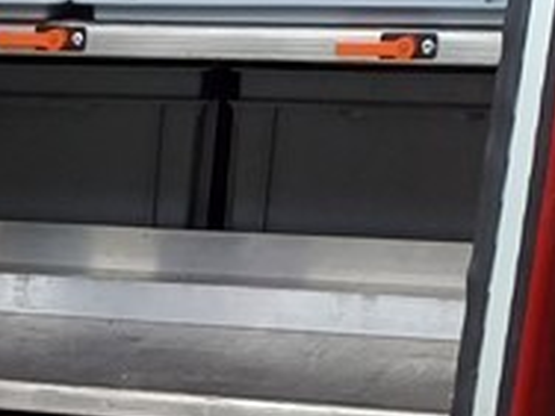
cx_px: -248
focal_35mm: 136
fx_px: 2180
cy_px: 953
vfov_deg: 9.8
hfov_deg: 13.7
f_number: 1.8
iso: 80
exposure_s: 1/100
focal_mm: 4.65
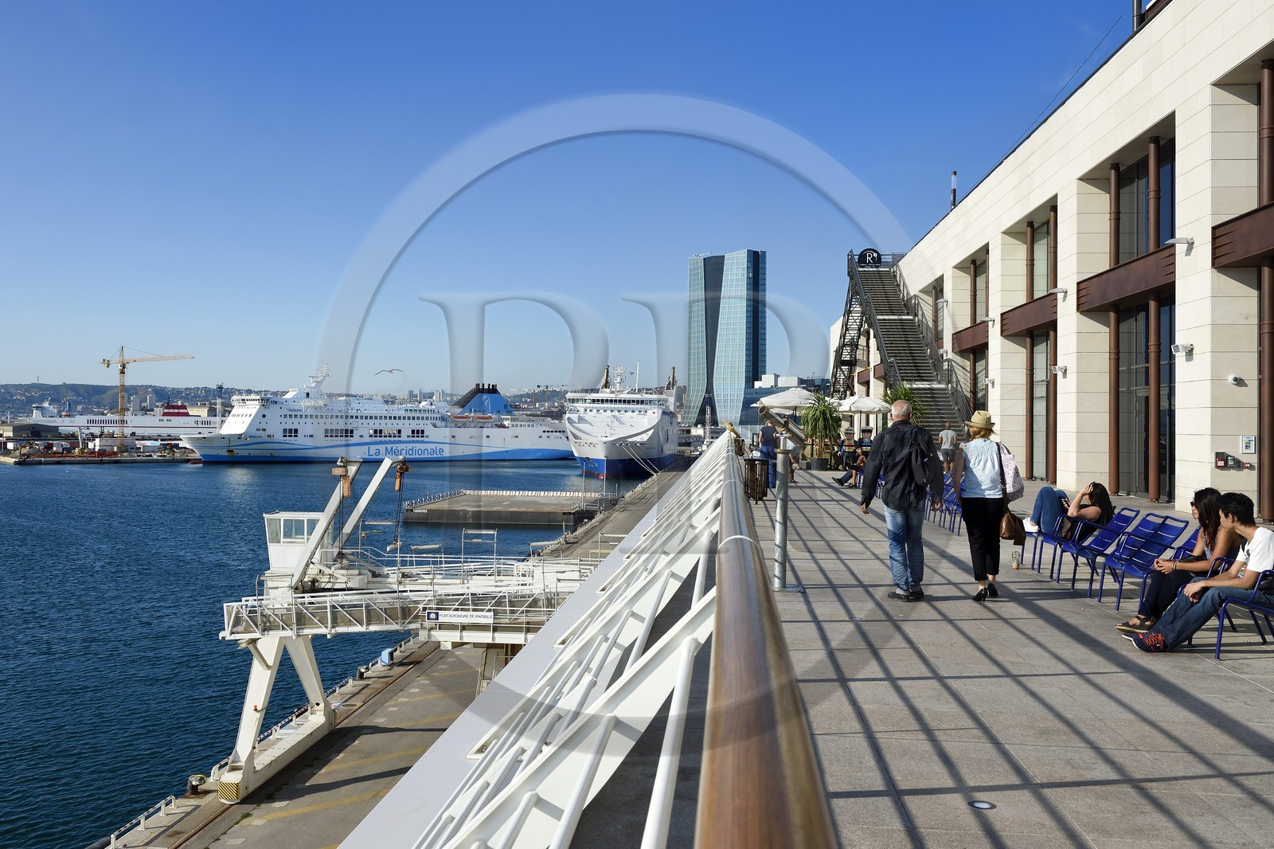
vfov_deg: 42.3
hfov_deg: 60.3
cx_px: 637
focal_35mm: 31
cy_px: 424
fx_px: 1097
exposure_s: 1/250
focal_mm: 31
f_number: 13
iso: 200
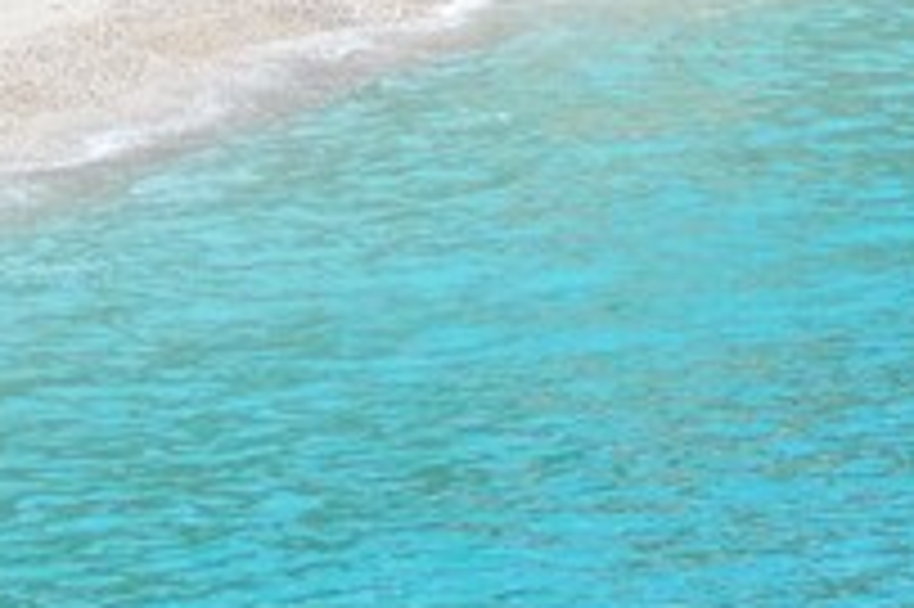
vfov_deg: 2.0
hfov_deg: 3.1
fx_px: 16996
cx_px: 1558
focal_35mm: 670
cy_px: -822
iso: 100
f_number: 4.4
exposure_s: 1/500
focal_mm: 25.8
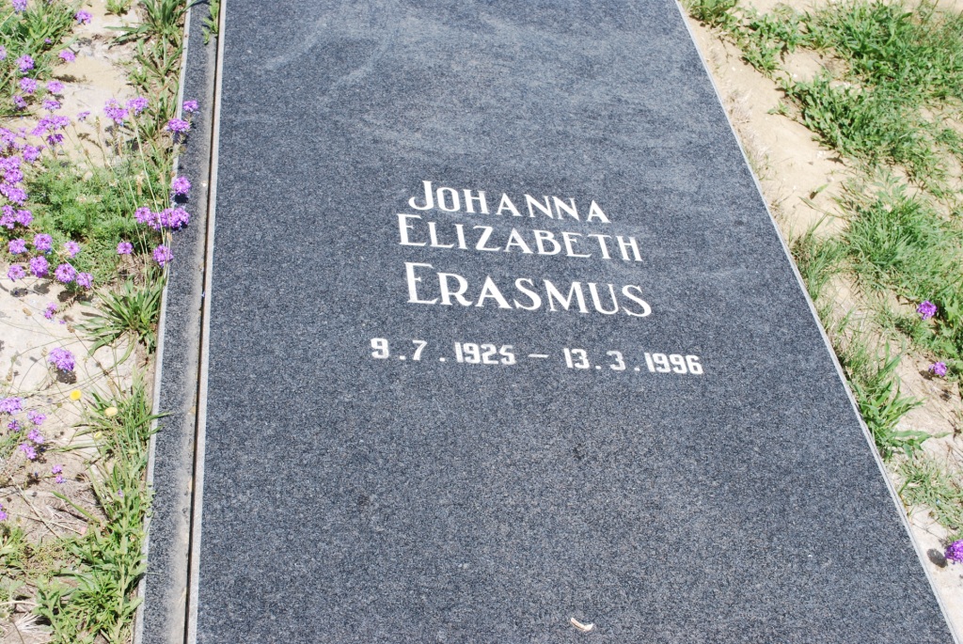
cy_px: 322
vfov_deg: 28.1
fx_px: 1285
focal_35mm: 48
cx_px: 482
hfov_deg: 41.1
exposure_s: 1/200
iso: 100
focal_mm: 32
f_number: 7.1
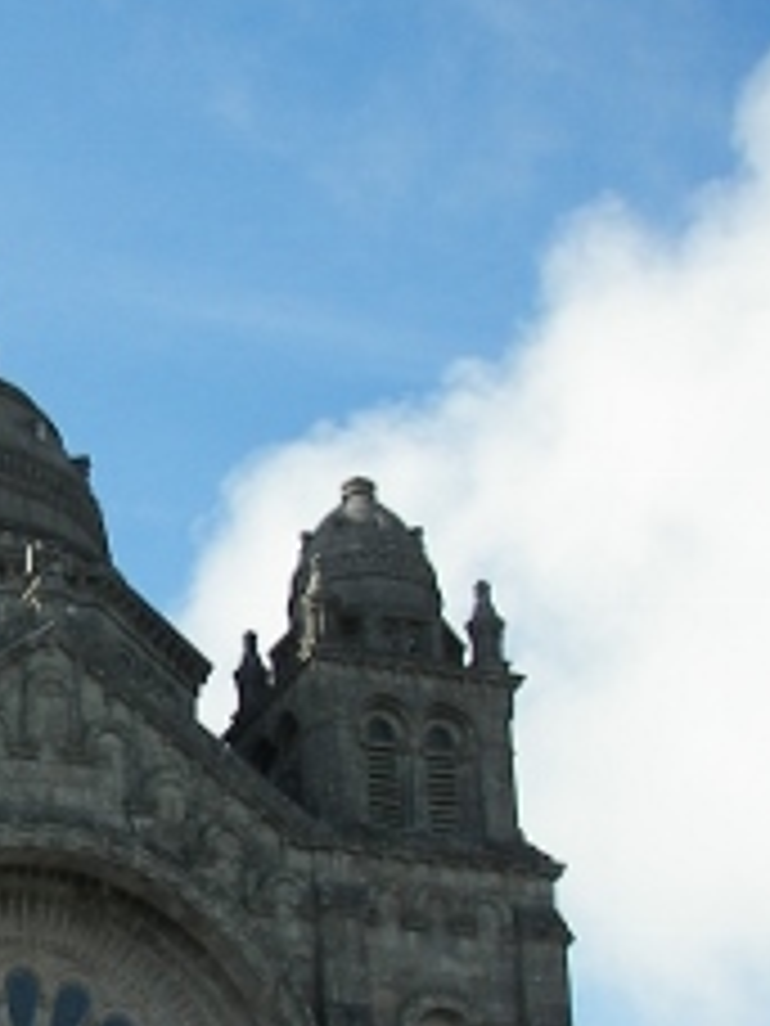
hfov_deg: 13.7
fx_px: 3144
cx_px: -34
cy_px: 828
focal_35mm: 106
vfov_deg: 18.4
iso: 50
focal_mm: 7.3
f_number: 2.8
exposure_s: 1/640
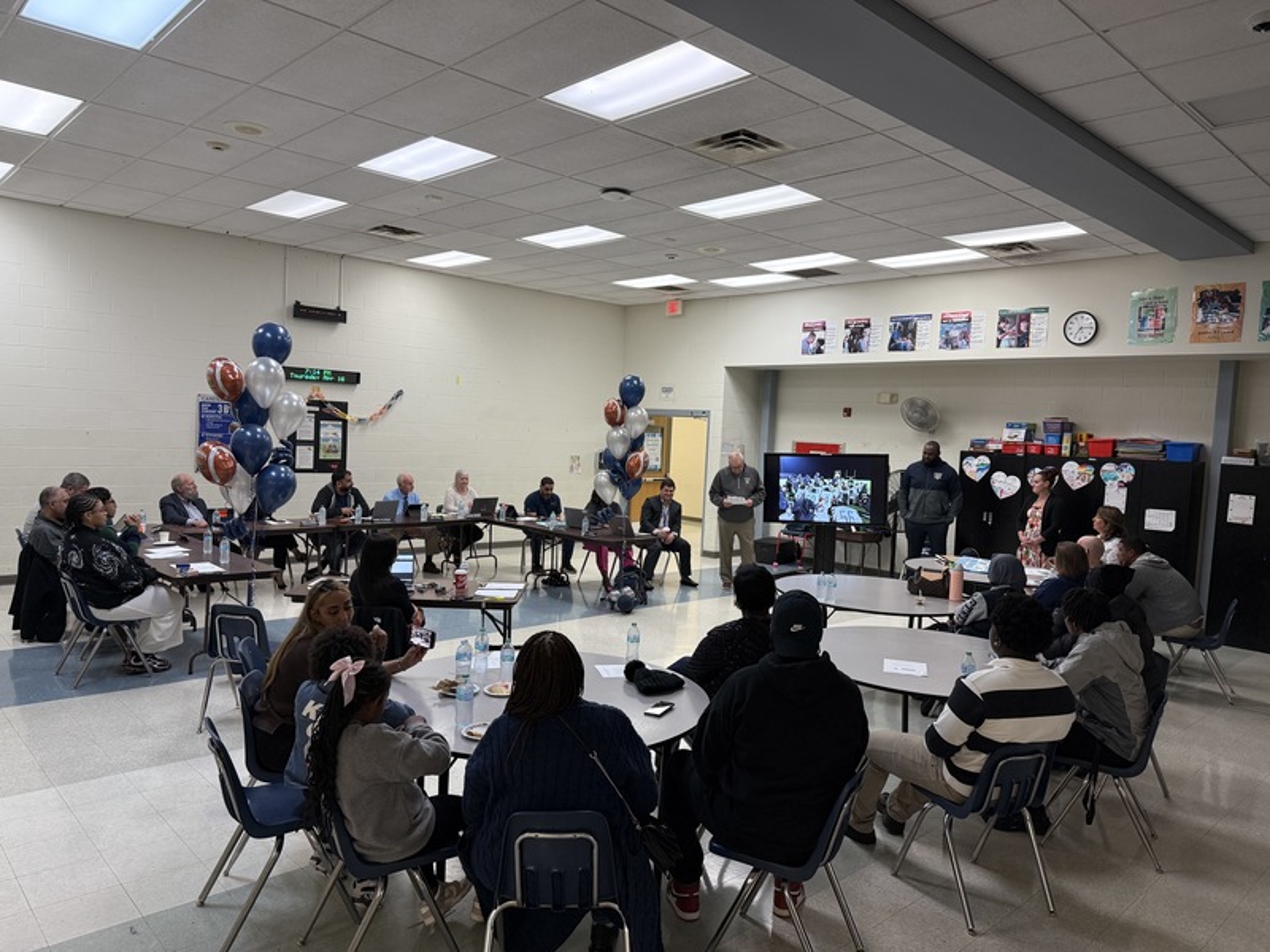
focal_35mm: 24
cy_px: 476
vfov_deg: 56.8
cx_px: 635
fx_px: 881
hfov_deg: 71.6
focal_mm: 6.76
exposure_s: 1/120
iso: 200
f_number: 1.78
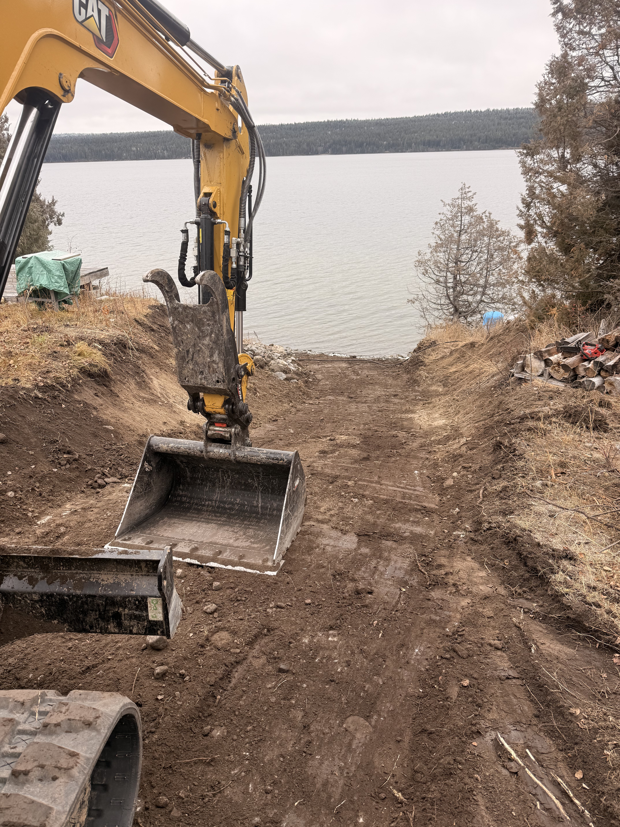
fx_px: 573
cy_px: 414
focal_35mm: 24
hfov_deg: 56.8
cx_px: 310
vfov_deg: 71.6
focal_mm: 6.76
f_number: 1.78
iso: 80
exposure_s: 1/310
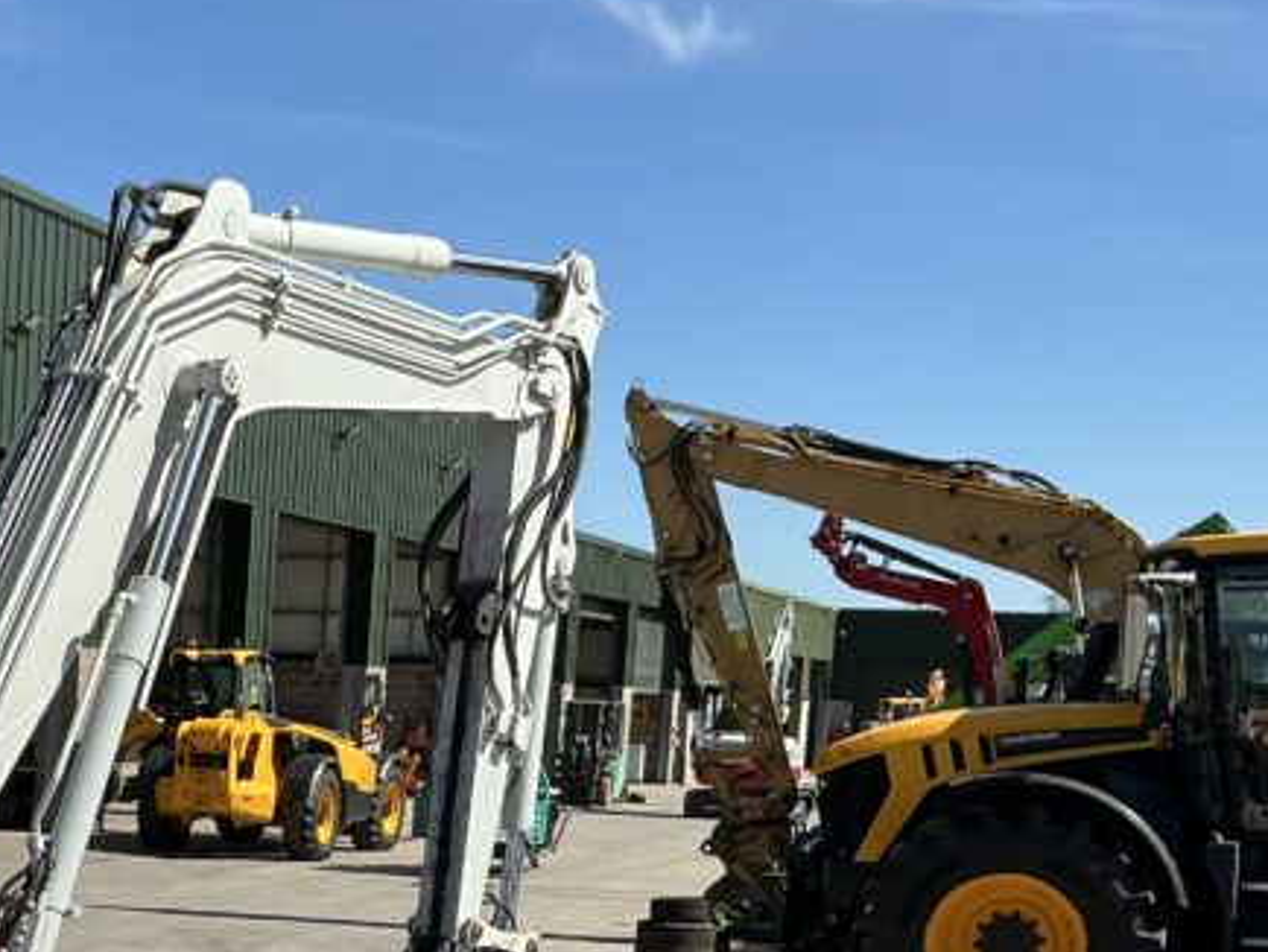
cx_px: -172
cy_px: 914
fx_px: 2419
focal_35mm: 66
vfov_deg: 21.6
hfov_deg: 26.7
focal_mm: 3
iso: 25
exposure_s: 1/2227
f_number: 1.8
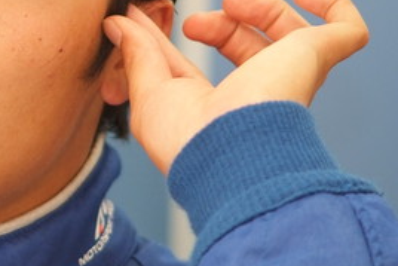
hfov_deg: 2.8
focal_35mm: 726
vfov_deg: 1.9
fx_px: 8030
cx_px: -65
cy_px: -4
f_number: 2.8
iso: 800
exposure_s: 1/125
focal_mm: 180
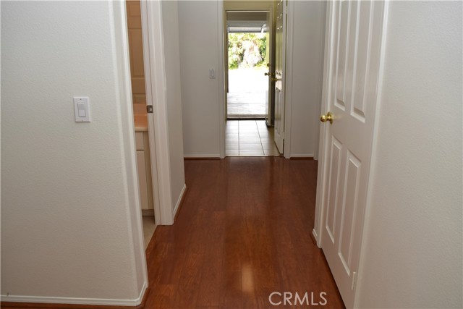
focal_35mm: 27
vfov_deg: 48.0
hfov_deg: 67.4
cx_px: 232
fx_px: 347
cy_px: 154
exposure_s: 1/80
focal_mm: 18
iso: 200
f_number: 6.3
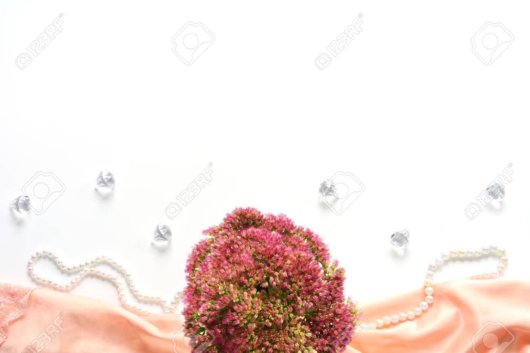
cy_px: 176
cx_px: 265
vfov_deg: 25.0
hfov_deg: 36.9
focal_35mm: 54
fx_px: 795
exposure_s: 1.3
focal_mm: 36
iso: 100
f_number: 20
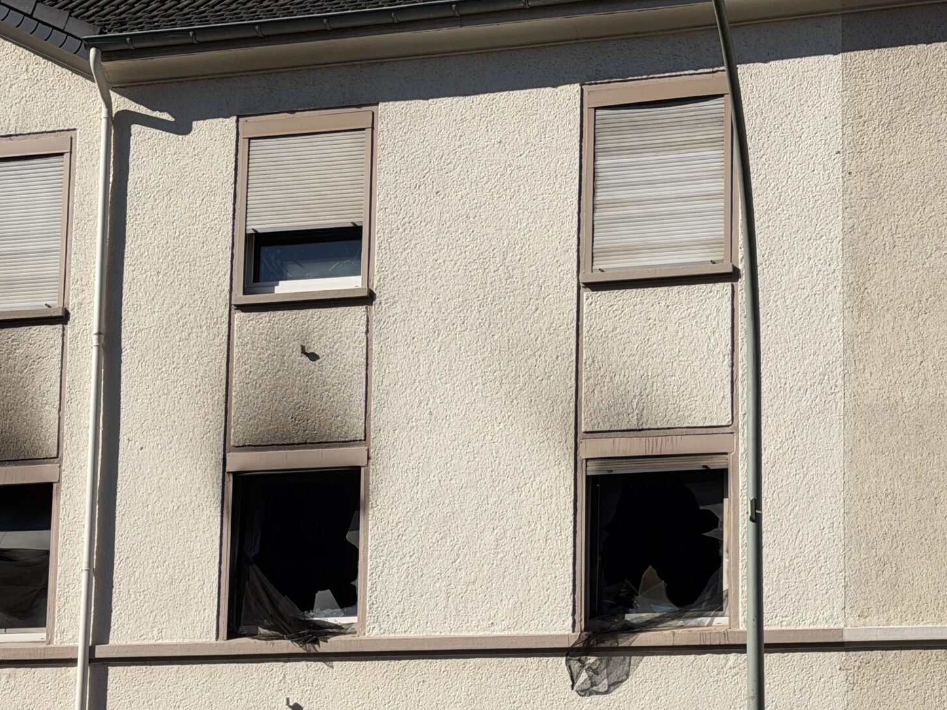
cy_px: 557
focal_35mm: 85
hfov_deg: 23.0
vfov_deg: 17.2
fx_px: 2325
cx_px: 444
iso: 64
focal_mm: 6.76
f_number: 1.78
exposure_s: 1/9901
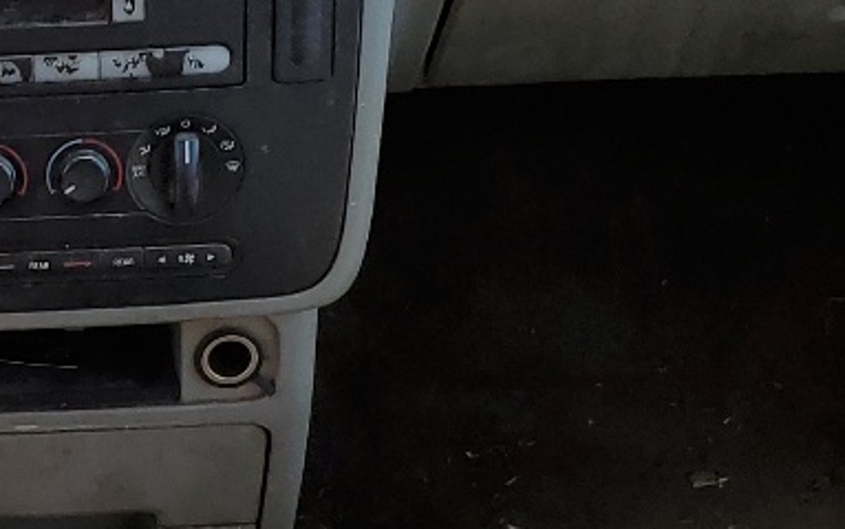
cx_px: -46
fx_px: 2650
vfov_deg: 11.3
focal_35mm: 115
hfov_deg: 17.6
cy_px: 564
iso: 50
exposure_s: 1/476
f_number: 1.5
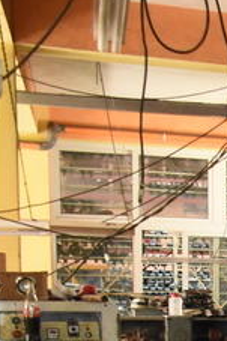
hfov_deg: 9.5
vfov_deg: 17.5
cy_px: 403
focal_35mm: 112
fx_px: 1061
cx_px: 689
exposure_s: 1/160
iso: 4000
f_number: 3.5
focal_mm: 18
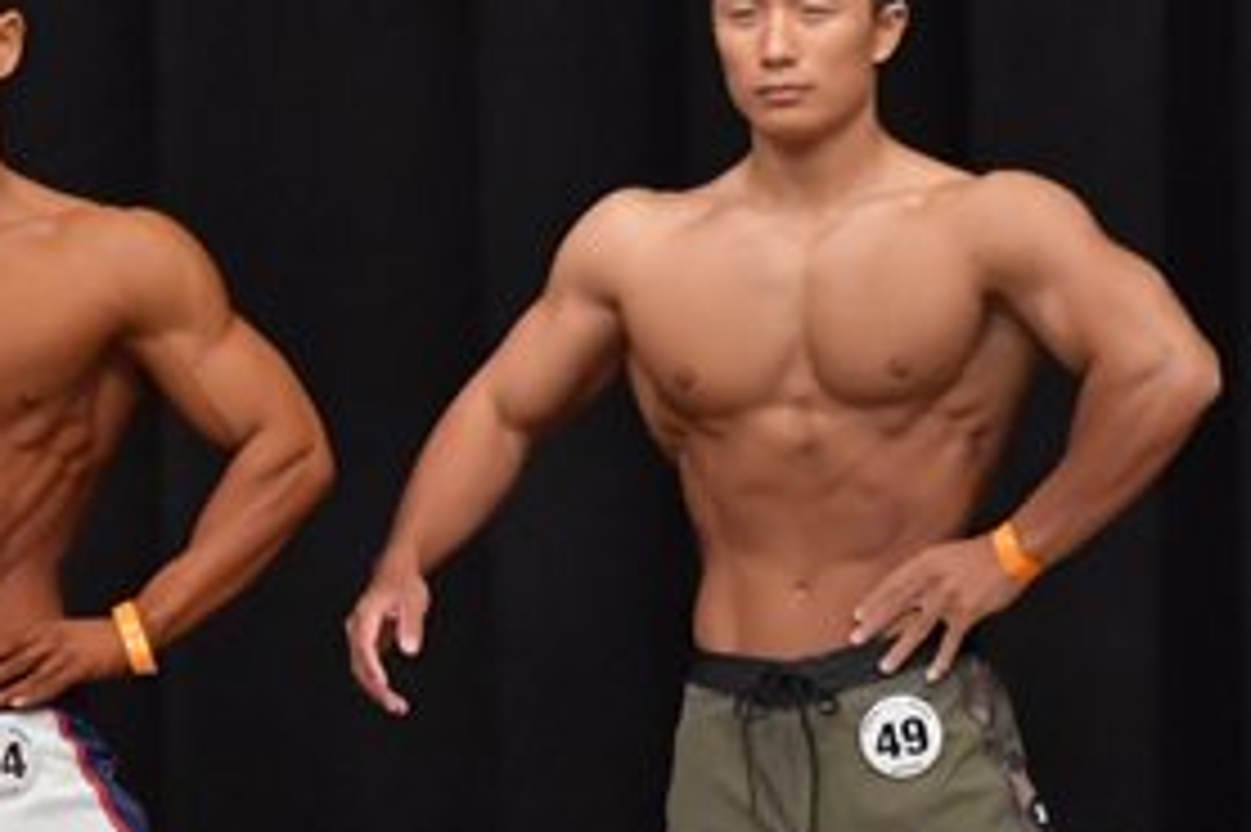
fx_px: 23233
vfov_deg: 2.1
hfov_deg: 3.1
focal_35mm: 669
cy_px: 765
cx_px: 79
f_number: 5.6
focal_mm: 160
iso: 6400
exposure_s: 1/400
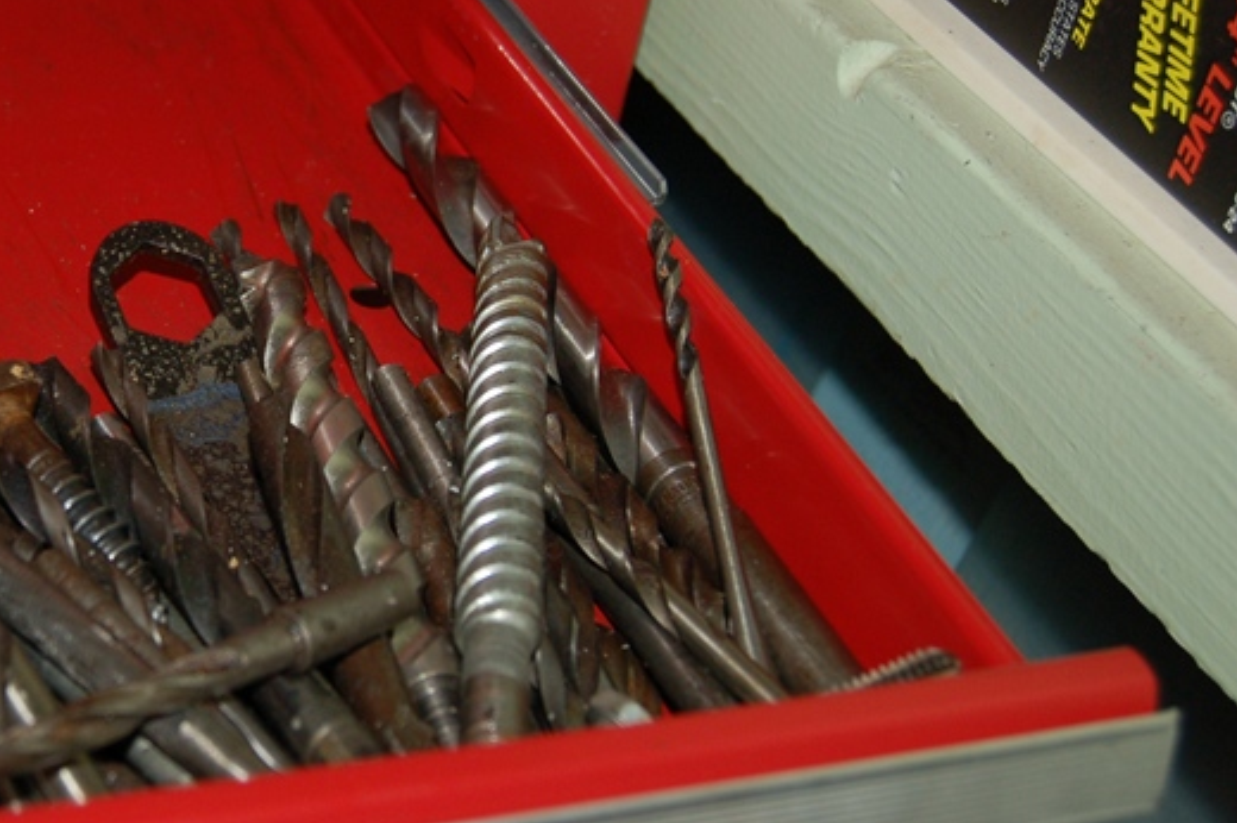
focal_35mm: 78
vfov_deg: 17.5
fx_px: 2678
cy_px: 321
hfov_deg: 25.4
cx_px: 178
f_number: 4.2
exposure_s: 1/60
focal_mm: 30
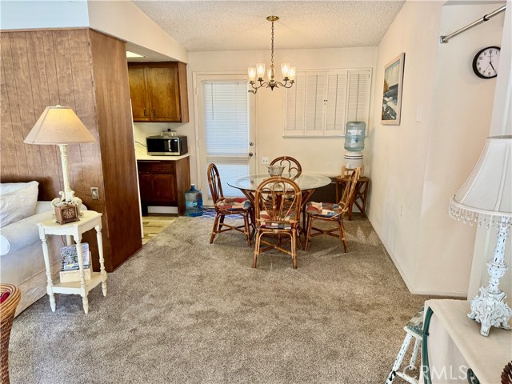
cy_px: 192
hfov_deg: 71.6
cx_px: 256
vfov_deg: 56.8
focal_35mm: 24
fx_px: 355
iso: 160
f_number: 1.78
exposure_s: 1/60
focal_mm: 6.76
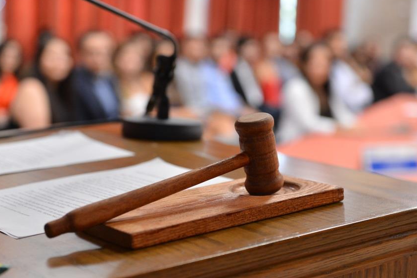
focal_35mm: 85
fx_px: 985
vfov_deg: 16.1
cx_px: 242
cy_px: 155
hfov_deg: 23.9
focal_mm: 70
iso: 1250
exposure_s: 1/100
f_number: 3.5
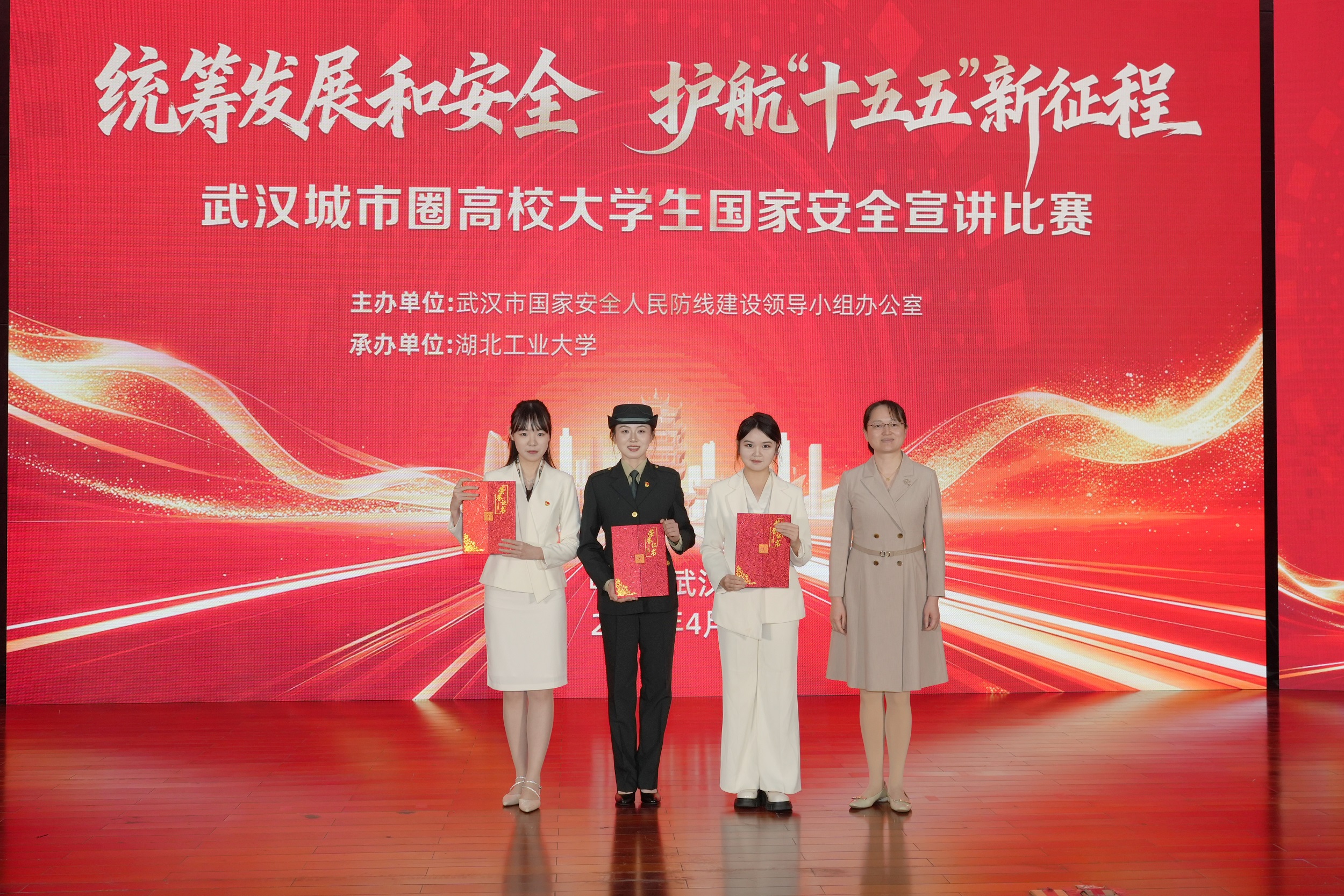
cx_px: 672
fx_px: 1418
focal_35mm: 38
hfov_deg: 50.7
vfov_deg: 35.0
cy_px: 448
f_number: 5.6
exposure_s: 1/160
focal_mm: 38
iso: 640
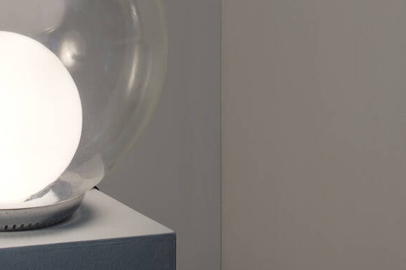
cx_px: -11
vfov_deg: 10.6
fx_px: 1446
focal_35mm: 128
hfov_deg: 15.7
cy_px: -9
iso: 125
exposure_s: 1/1.67
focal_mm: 35
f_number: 14
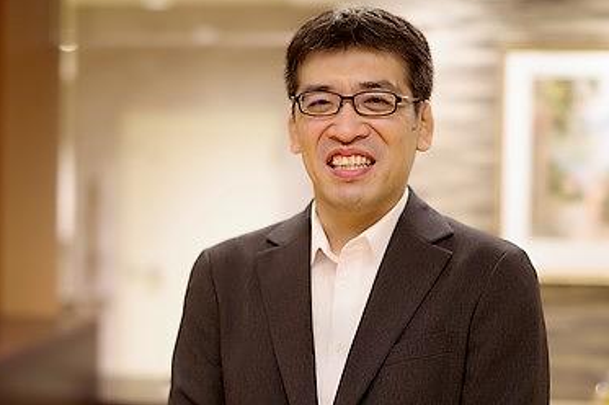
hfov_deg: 33.4
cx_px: 271
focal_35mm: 60
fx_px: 1014
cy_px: 206
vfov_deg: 22.6
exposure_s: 1/60
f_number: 1.4
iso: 400
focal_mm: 50
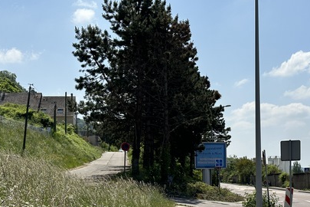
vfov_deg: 18.3
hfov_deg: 27.3
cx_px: 188
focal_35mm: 74
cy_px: 166
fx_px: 637
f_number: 1.78
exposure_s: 1/7634
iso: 64
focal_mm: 6.86
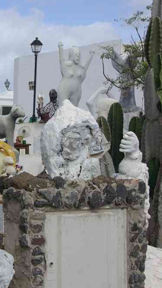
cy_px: 144
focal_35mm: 92
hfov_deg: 12.9
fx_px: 705
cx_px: -12
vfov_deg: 23.1
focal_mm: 38.8
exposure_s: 1/250
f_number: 9.5
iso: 100
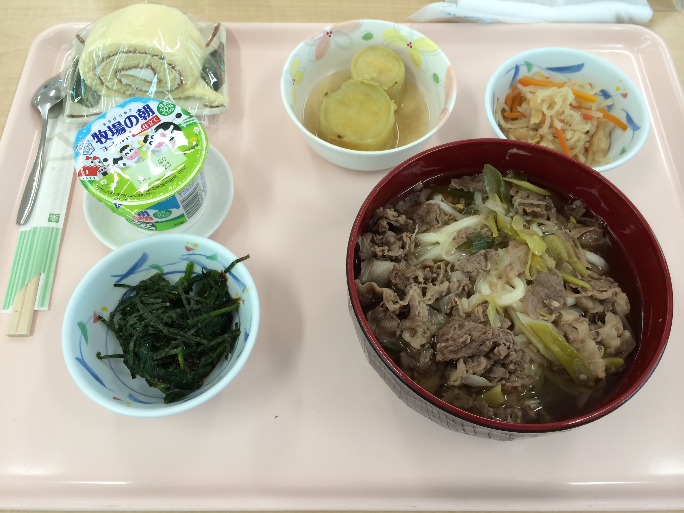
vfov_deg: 46.8
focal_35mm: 30
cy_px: 256
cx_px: 342
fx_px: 593
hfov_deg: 60.0
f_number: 2.2
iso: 32
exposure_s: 1/40
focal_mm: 4.12
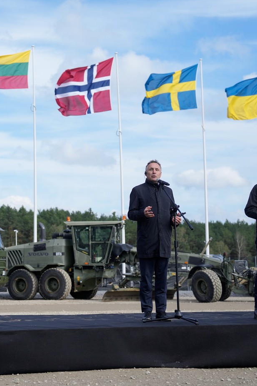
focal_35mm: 74
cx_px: 35
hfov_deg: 18.2
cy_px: 193
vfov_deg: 27.3
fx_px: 792
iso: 320
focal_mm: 49
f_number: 2.8
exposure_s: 1/4000
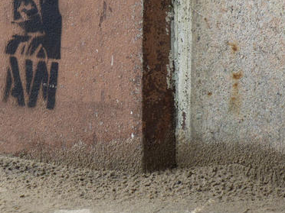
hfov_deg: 8.1
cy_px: 40
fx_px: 2009
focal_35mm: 244
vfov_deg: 6.1
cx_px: 80
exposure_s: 1/160
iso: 100
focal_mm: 25.5
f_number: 5.3
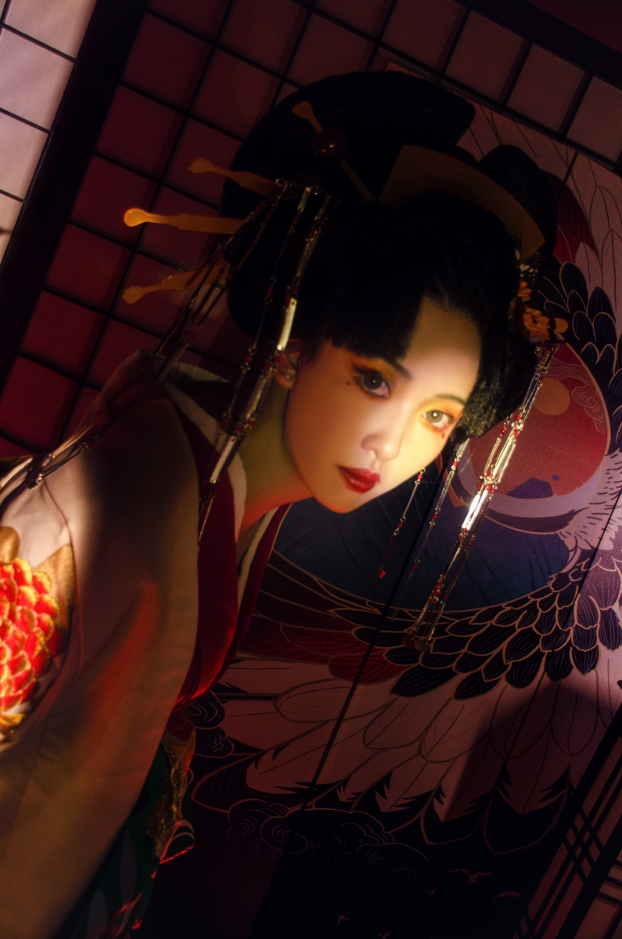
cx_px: 311
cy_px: 470
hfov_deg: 38.2
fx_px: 898
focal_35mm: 34
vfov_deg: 55.2
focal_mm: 23
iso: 800
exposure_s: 1/60
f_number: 4
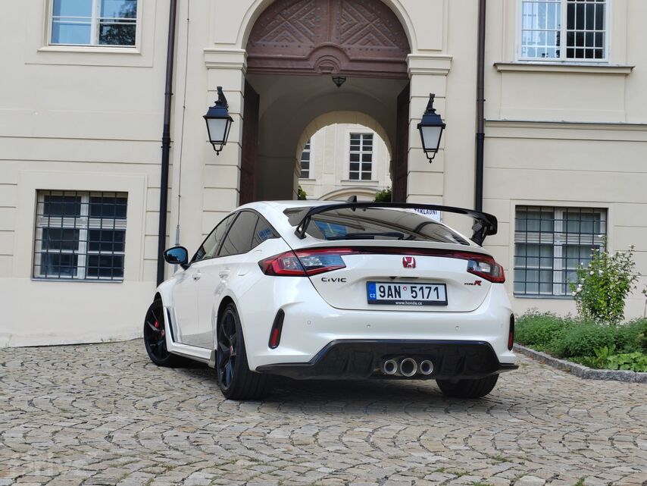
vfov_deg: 27.0
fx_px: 1010
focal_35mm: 54
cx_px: 324
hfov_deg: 35.5
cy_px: 243
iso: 100
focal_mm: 5.52
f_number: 1.9
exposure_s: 1/369
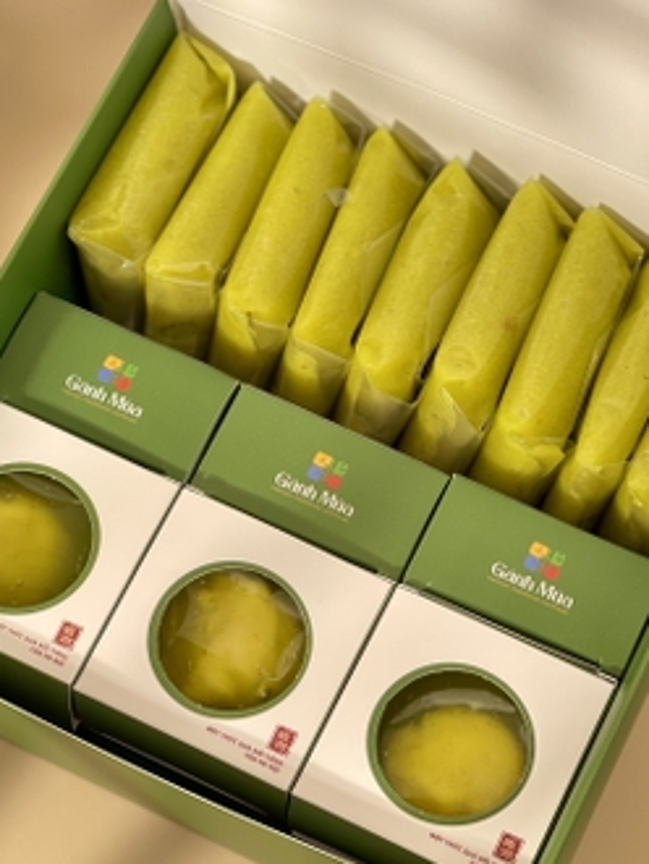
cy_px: 474
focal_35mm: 93
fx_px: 2322
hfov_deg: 15.9
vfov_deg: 21.1
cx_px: 293
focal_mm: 7.5
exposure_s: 1/247
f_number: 2.2
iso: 32
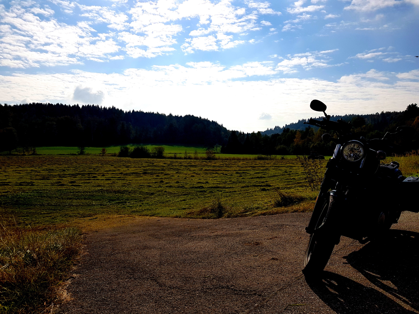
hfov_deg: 67.3
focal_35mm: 26
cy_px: 157
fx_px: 315
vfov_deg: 53.1
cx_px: 210
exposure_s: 1/9376
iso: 40
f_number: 1.7
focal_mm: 4.3
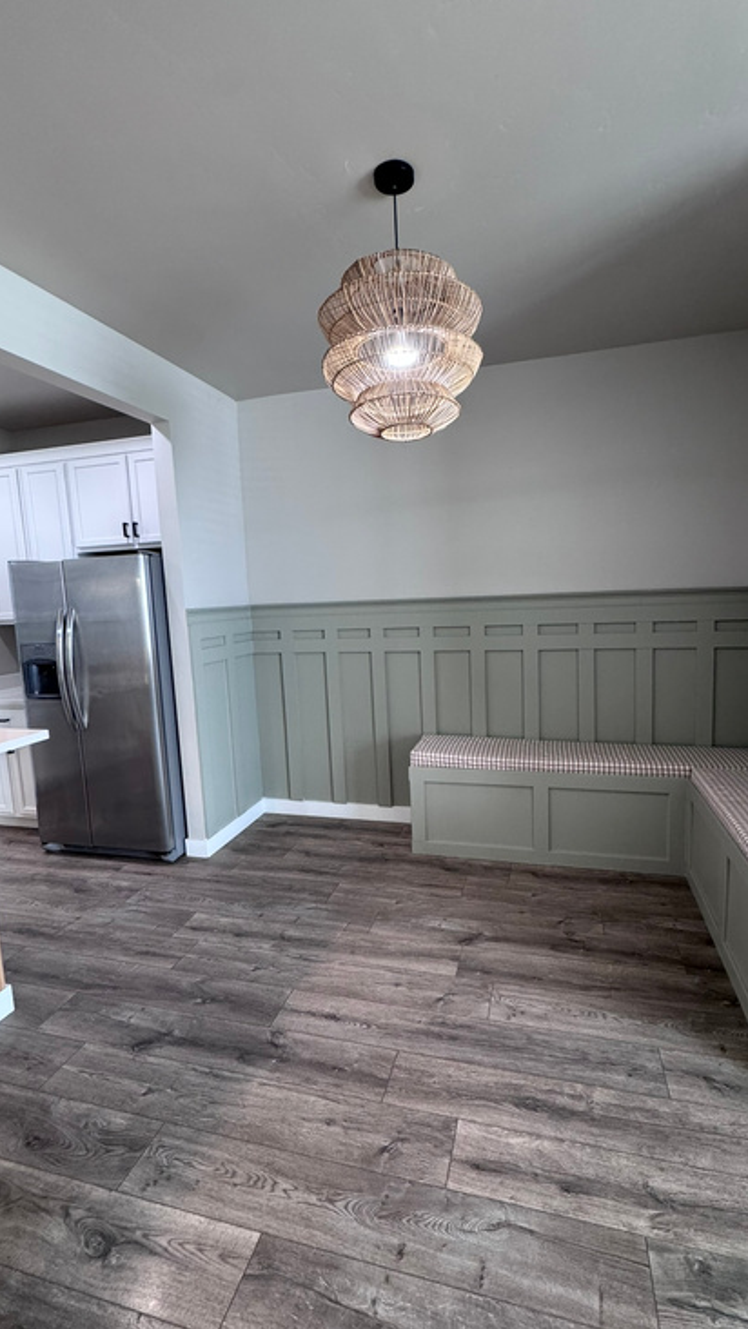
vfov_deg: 99.4
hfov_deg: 67.0
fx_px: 564
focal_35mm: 16
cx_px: 401
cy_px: 655
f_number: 2.2
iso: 250
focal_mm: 2.22
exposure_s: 1/120
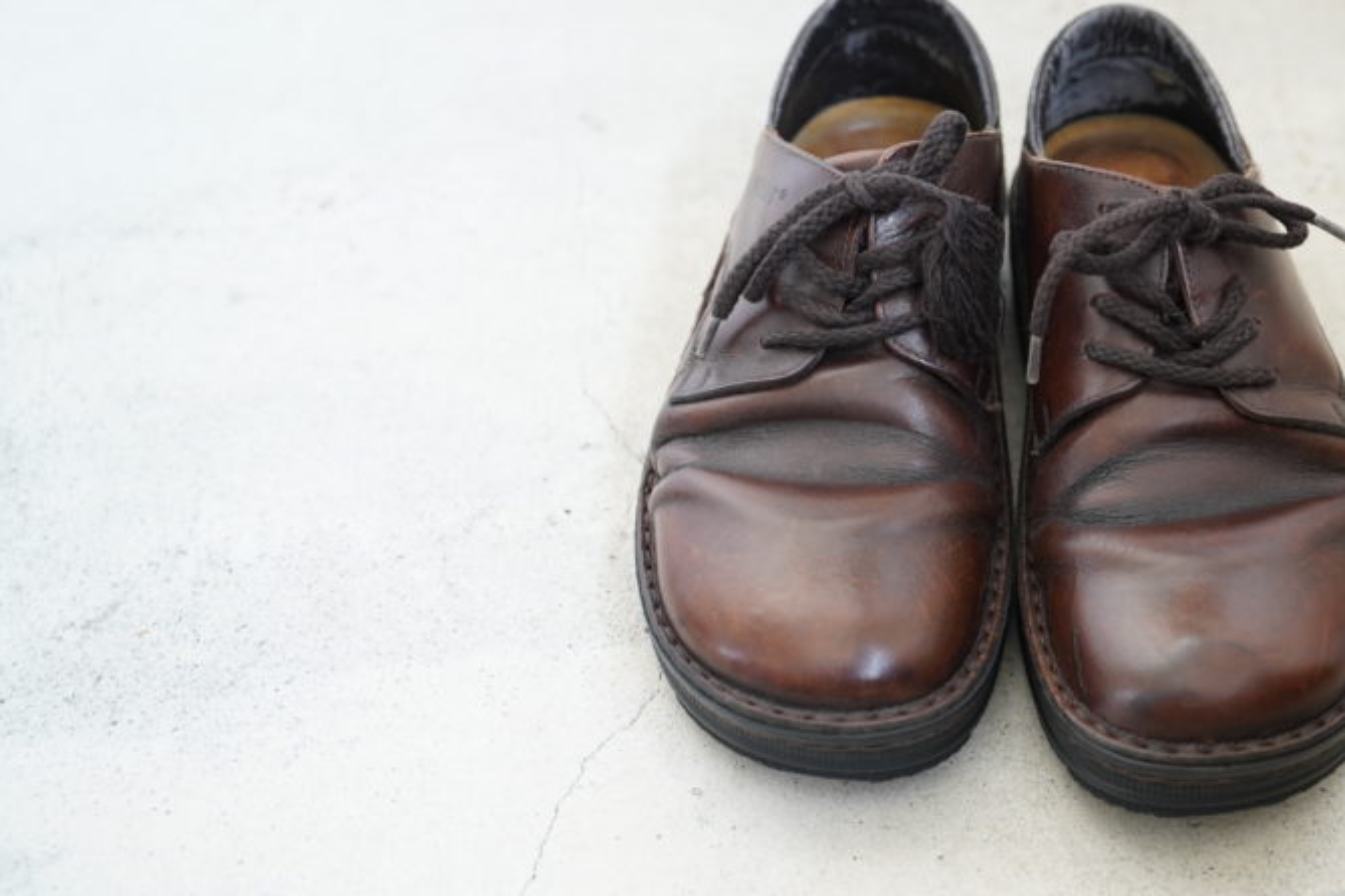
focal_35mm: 49
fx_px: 1831
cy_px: 361
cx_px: 1009
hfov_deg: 39.3
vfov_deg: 27.5
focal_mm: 32
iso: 1600
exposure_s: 1/40
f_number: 3.5
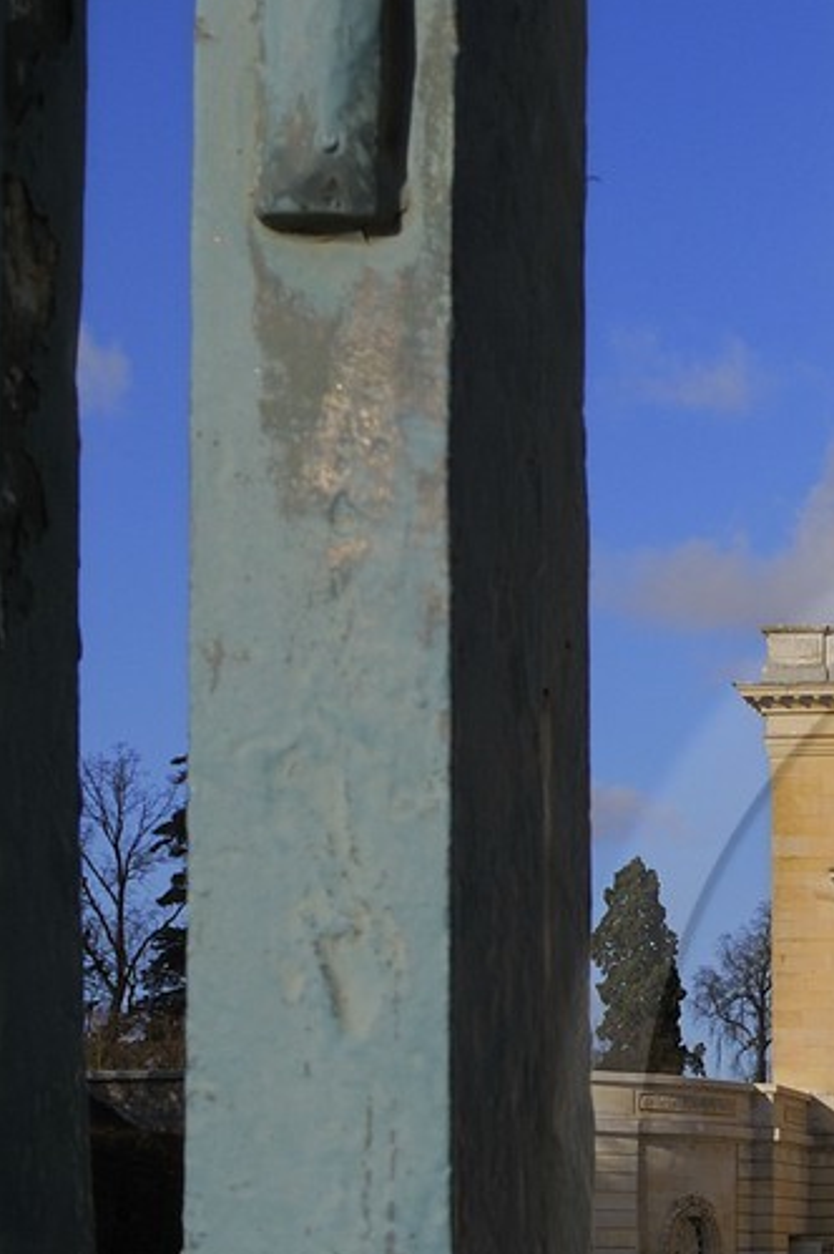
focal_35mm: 77
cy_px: 1191
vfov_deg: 25.3
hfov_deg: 15.9
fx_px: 2679
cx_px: 1329
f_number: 22
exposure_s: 1/125
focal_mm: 24
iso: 200
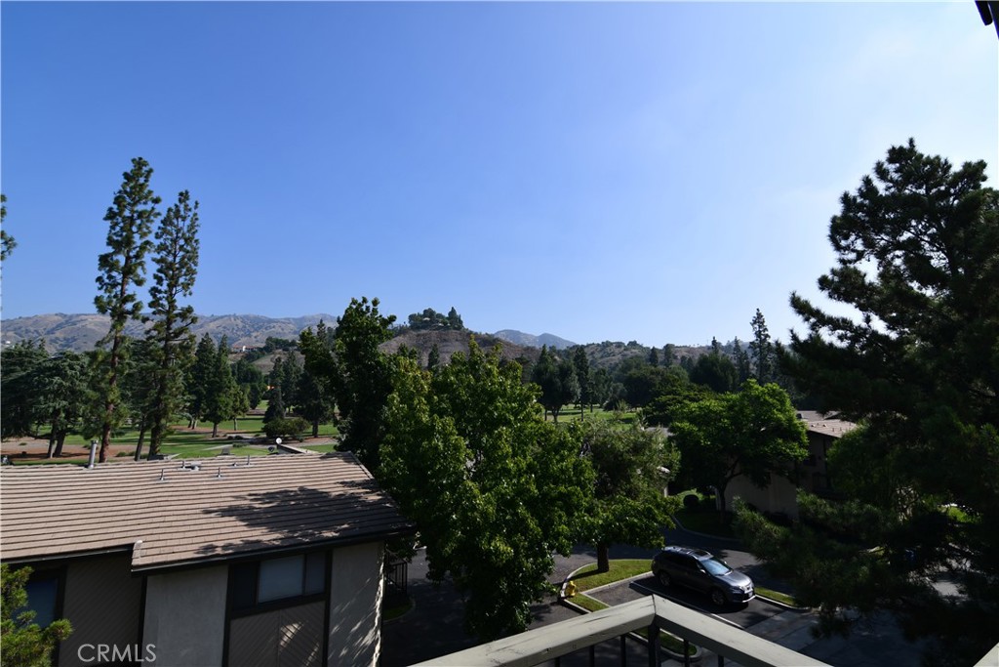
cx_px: 500
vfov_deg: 73.8
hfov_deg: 96.7
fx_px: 444
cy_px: 334
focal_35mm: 16
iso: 100
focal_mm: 11
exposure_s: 1/250
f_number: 10
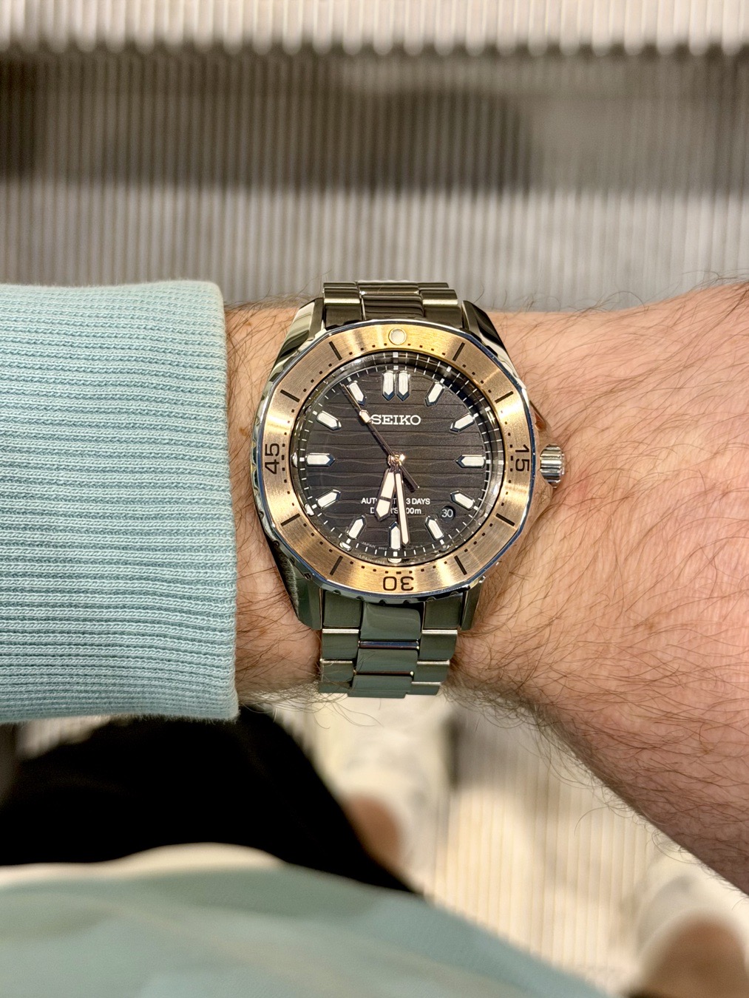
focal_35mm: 48
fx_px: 1384
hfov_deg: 30.3
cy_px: 499
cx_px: 374
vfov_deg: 39.7
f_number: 1.78
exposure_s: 1/50
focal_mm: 6.76
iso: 250
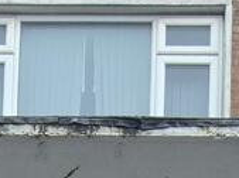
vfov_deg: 13.1
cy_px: 449
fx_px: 544
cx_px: 126
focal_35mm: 79
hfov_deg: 24.8
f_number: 2.2
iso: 64
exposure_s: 1/50
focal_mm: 2.2
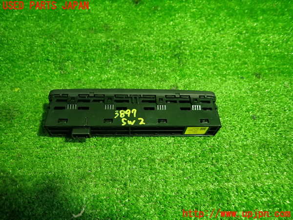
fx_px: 212
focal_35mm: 25
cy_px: 110
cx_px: 146
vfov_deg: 54.9
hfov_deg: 69.4
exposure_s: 1/30
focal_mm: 4.5
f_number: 2
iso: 320
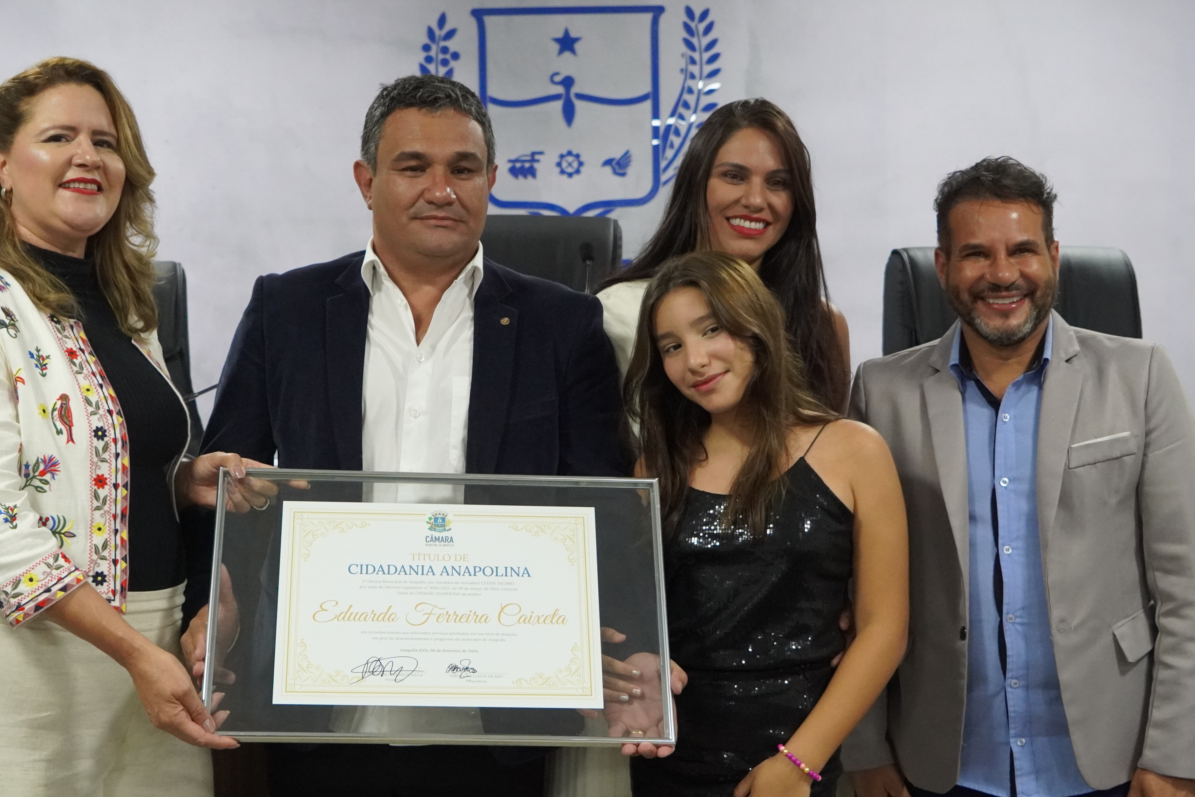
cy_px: 478
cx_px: 527
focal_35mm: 55
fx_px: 1813
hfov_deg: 36.4
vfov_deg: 24.7
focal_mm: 29
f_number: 4
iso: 4000
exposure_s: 1/160
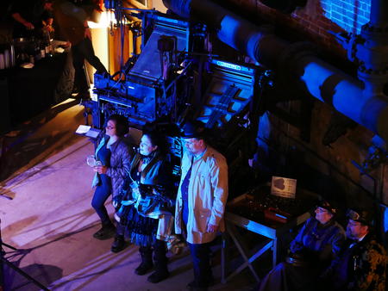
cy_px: 146
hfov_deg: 21.8
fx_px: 1009
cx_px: 194
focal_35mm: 90
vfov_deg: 16.4
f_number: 1.8
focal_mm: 45
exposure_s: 1/100
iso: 6400
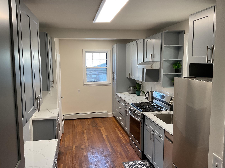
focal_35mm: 30
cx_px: 110
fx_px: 195
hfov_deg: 60.0
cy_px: 85
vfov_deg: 46.8
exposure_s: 1/60
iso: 50
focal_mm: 3
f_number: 1.8
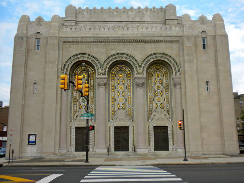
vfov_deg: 38.7
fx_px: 261
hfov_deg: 50.1
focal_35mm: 37
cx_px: 122
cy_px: 92
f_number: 3.5
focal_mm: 6.6
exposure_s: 1/384
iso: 64
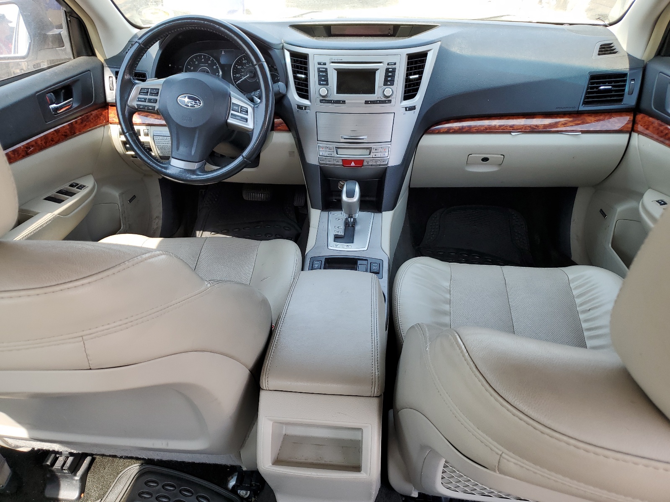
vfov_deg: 53.1
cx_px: 335
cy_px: 251
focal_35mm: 26
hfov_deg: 67.3
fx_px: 503
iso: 50
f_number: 1.5
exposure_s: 1/213
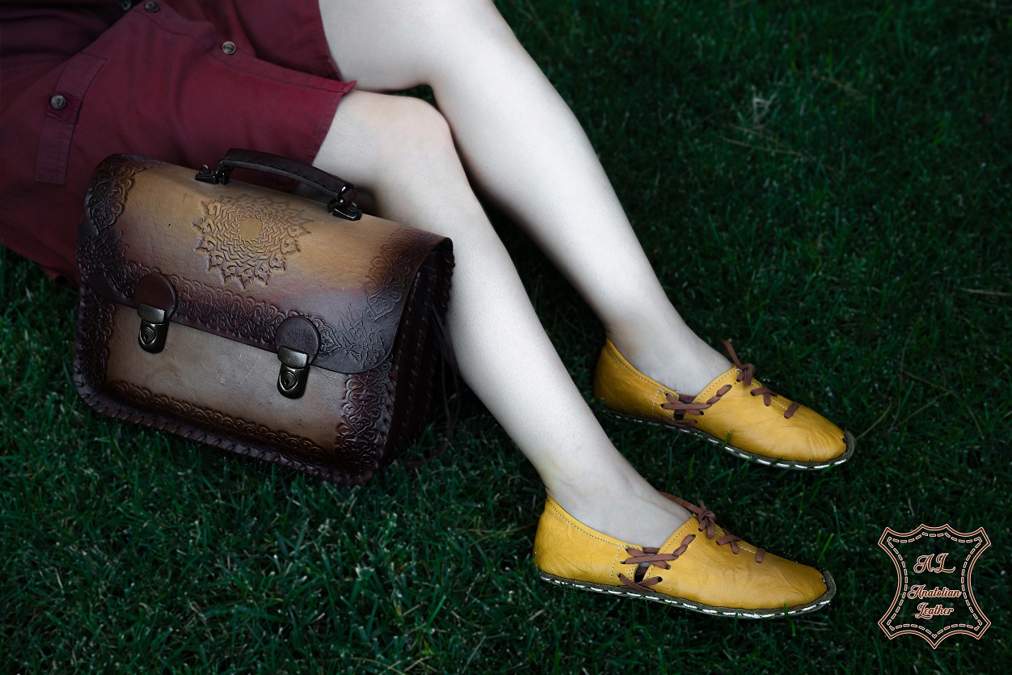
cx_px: 506
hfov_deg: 41.1
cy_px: 338
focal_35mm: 48
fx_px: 1349
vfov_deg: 28.1
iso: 200
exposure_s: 1/160
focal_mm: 48
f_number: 4.5
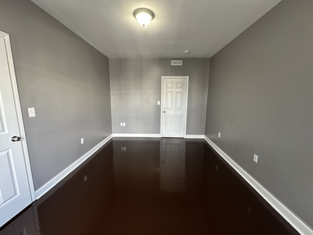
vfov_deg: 85.7
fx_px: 127
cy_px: 118
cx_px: 156
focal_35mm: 14
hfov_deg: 102.1
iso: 160
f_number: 2.2
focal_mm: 2.22
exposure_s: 1/60
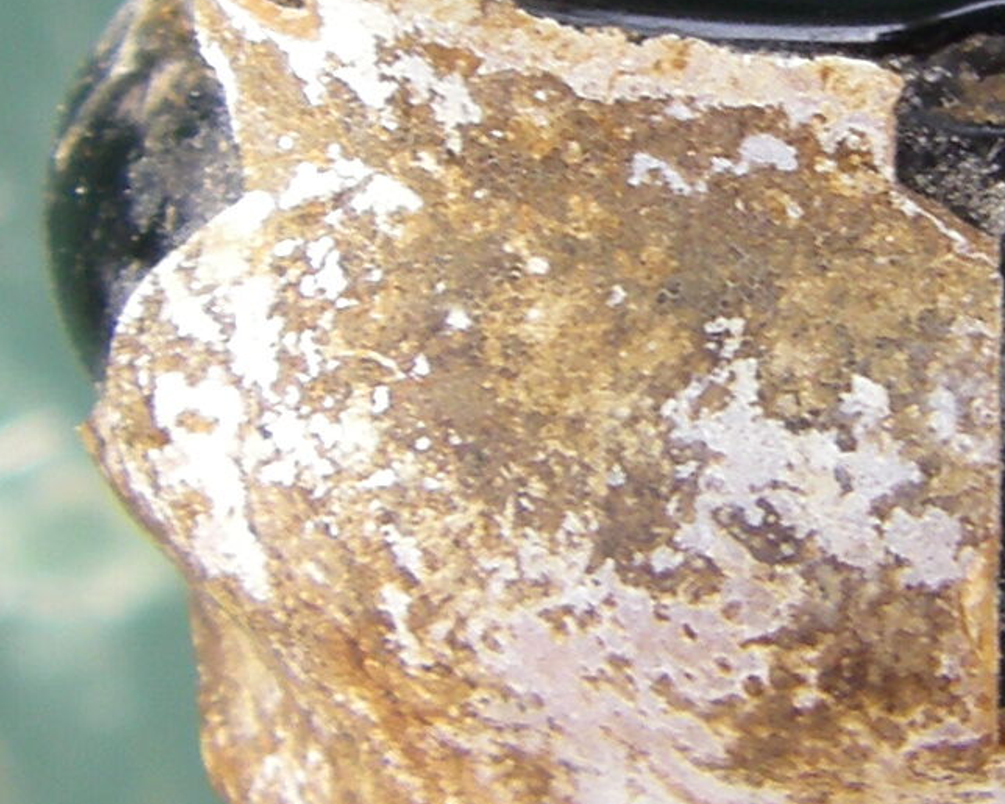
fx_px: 5591
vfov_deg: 8.2
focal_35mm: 188
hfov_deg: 10.2
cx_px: 974
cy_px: 128
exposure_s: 1/160
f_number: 3.5
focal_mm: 6.3
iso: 64
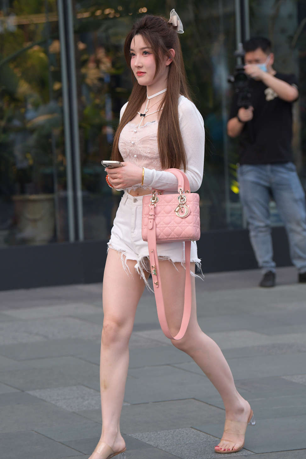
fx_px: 1886
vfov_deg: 13.9
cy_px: 238
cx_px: 136
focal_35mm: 148
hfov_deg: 9.3
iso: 1000
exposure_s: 1/400
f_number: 3.5
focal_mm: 120
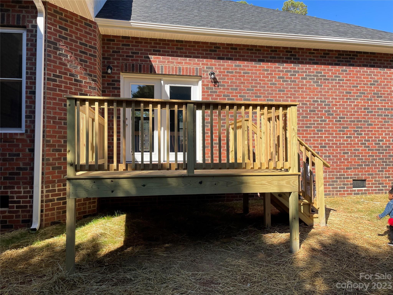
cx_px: 196
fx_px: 295
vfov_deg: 53.1
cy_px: 148
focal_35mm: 26
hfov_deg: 67.3
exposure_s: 1/1742
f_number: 1.6
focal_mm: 4.2
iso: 32
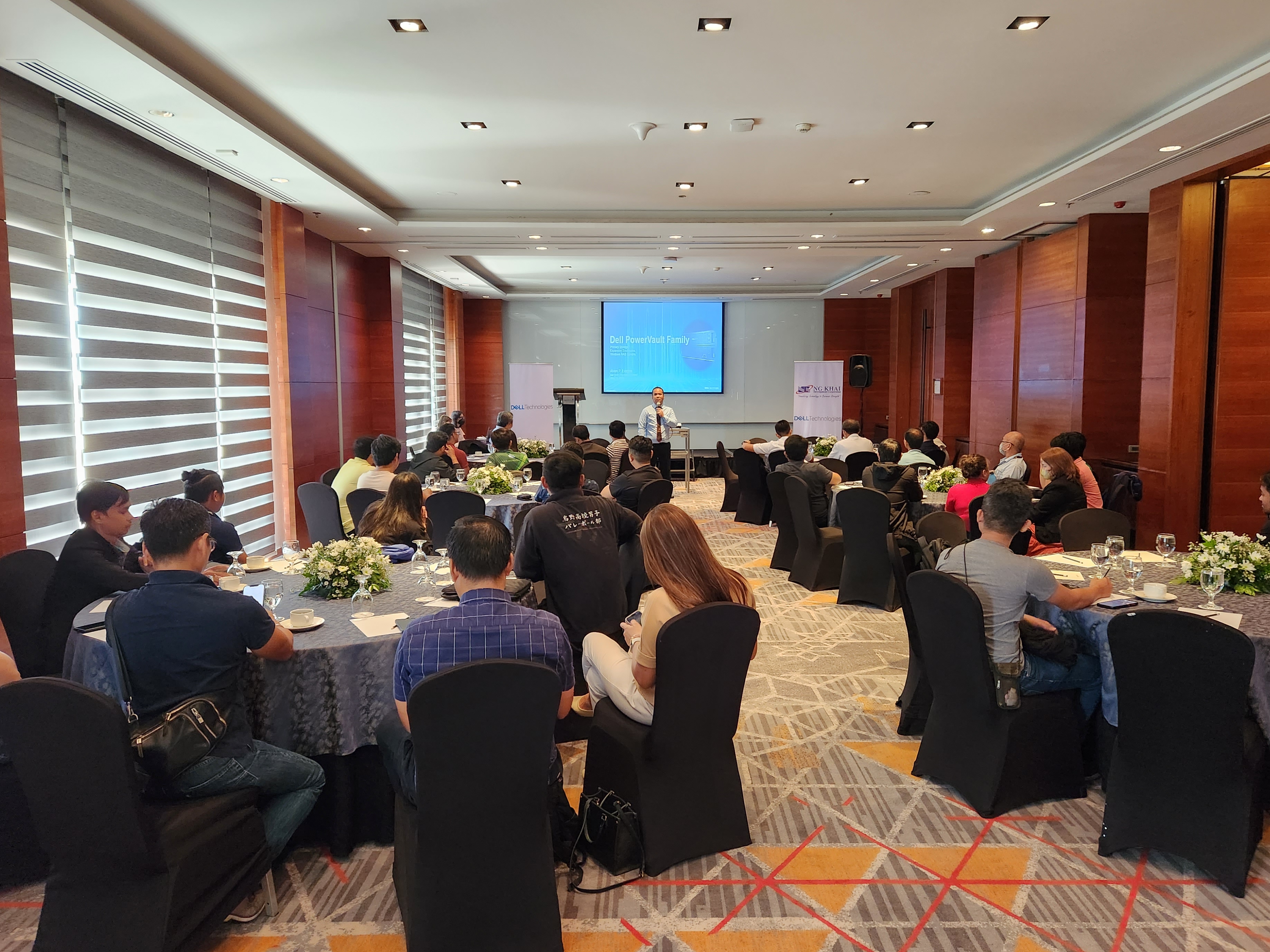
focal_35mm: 25
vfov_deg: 54.9
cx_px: 657
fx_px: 917
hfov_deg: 69.4
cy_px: 465
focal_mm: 5.4
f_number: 1.8
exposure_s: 1/120
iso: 800
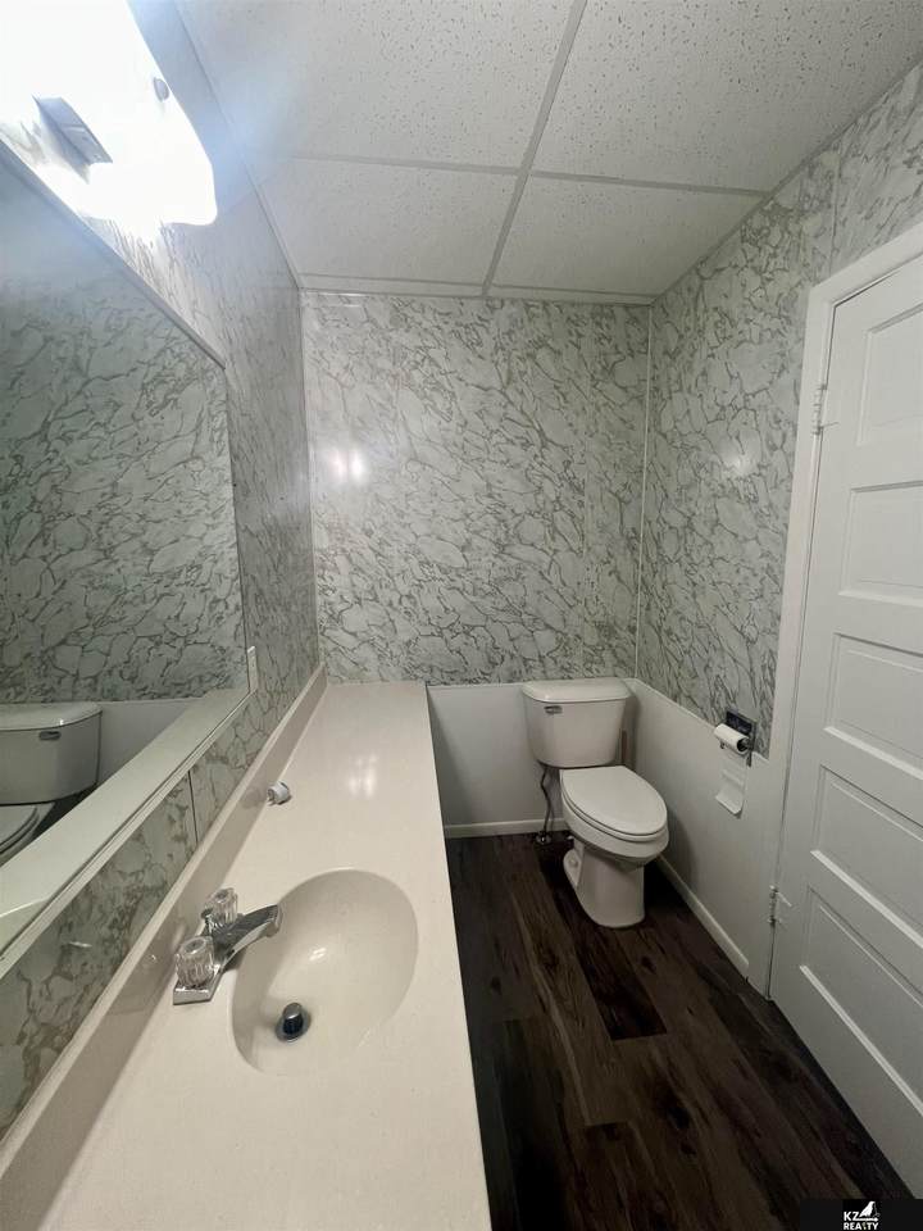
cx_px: 462
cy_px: 616
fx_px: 462
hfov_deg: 89.9
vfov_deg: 106.2
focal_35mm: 13
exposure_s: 1/60
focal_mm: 1.57
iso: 200
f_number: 1.8
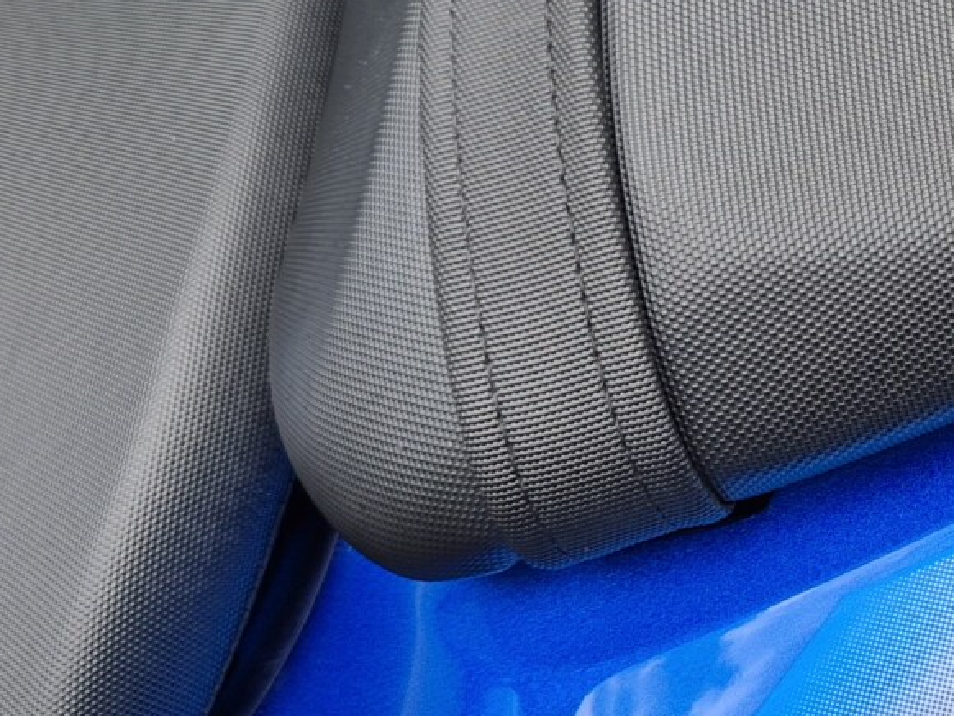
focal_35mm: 79
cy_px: 249
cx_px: 1064
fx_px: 2178
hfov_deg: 23.1
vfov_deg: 18.6
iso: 25
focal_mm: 5.4
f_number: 1.8
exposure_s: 1/337
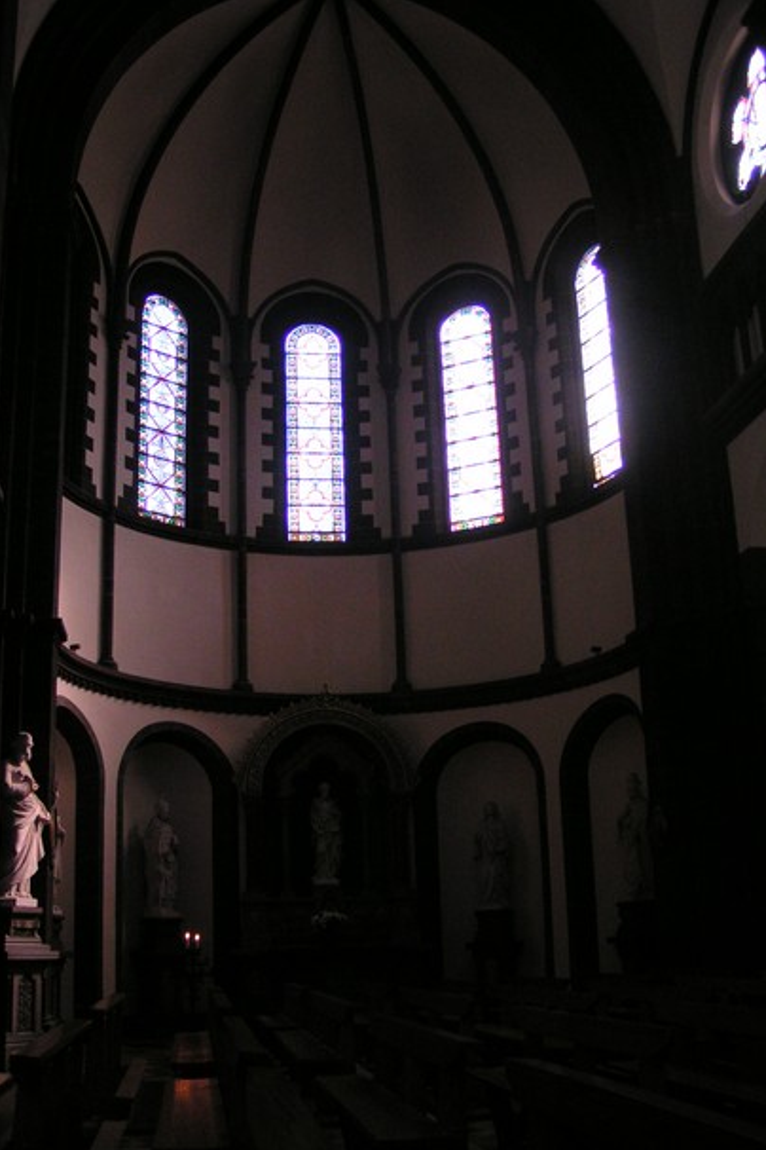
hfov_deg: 33.4
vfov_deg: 48.5
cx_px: 337
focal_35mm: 40
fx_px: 1277
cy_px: 578
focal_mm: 5.8
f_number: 2.8
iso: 200
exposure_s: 1/20
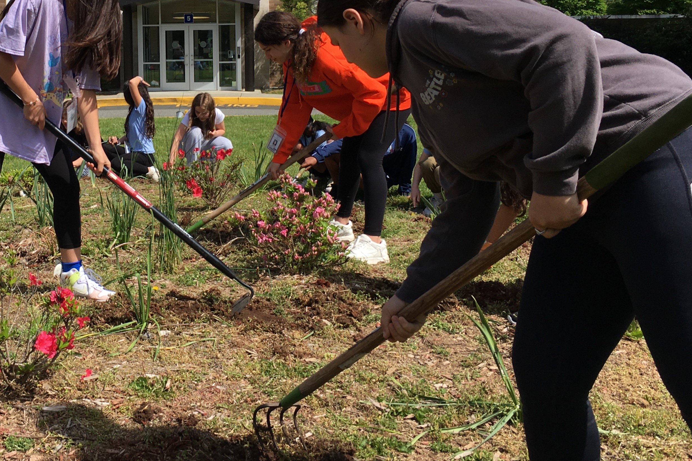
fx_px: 923
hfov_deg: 39.7
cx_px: 150
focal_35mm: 48
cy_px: 93
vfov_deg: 27.5
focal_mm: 4.15
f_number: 2.2
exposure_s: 1/1304
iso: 25
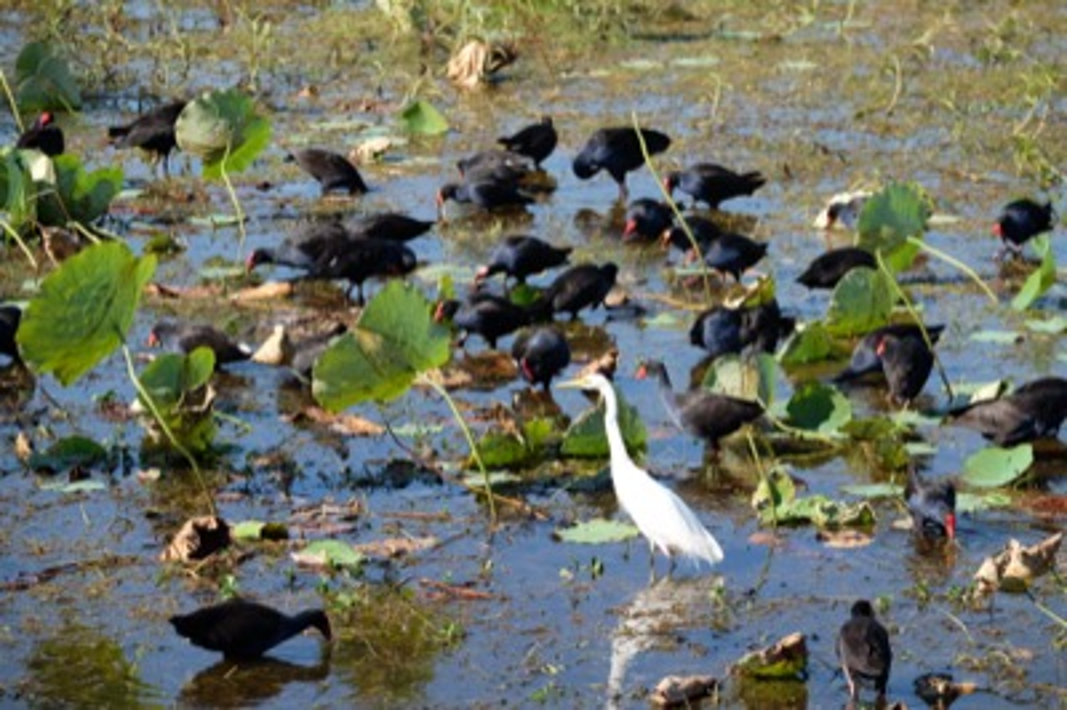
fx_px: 5508
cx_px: 534
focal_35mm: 186
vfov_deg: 7.4
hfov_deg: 11.1
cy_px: 355
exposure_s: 1/320
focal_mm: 124.3
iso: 200
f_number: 5.6
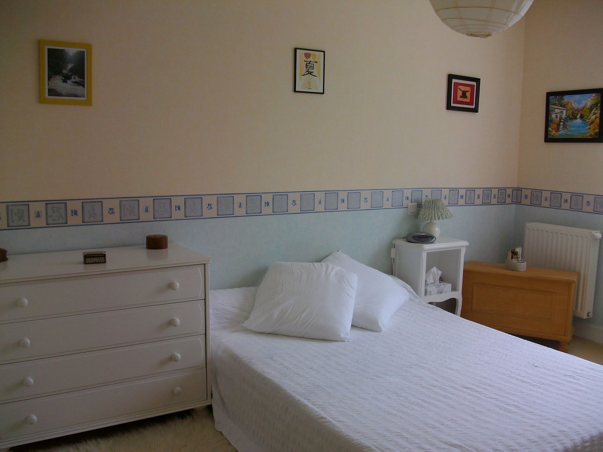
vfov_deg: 44.2
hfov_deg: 56.8
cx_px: 302
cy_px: 226
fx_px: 557
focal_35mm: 32
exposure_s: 1/101
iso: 80
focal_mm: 5.7
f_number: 2.9
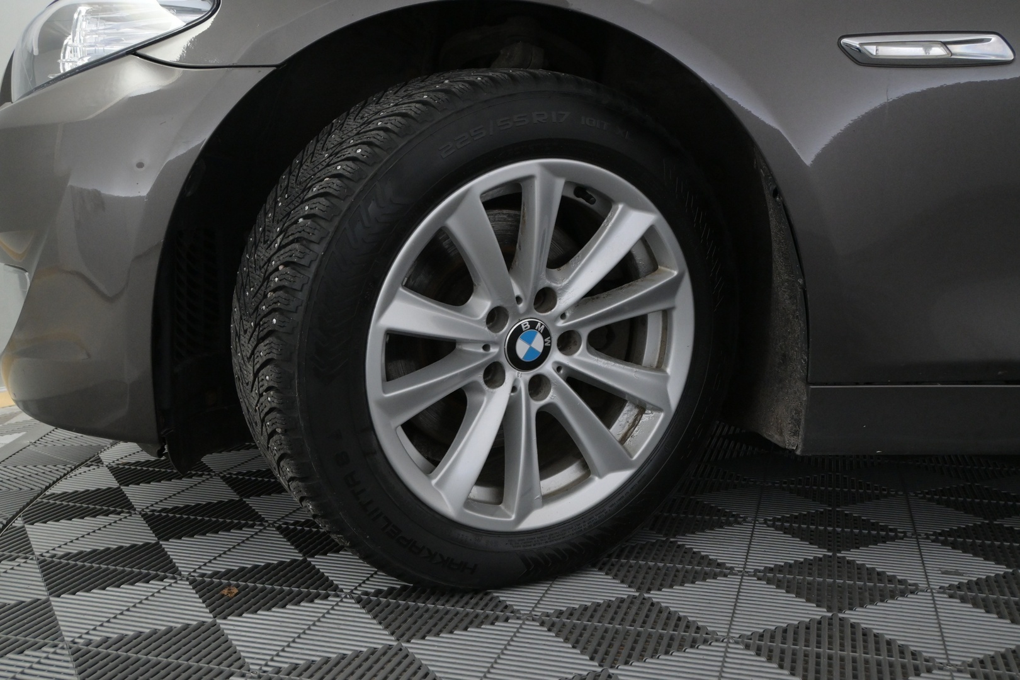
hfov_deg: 51.3
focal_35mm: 38
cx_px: 510
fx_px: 1062
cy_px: 340
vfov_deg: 35.5
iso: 2500
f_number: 5.6
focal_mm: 25
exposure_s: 1/125
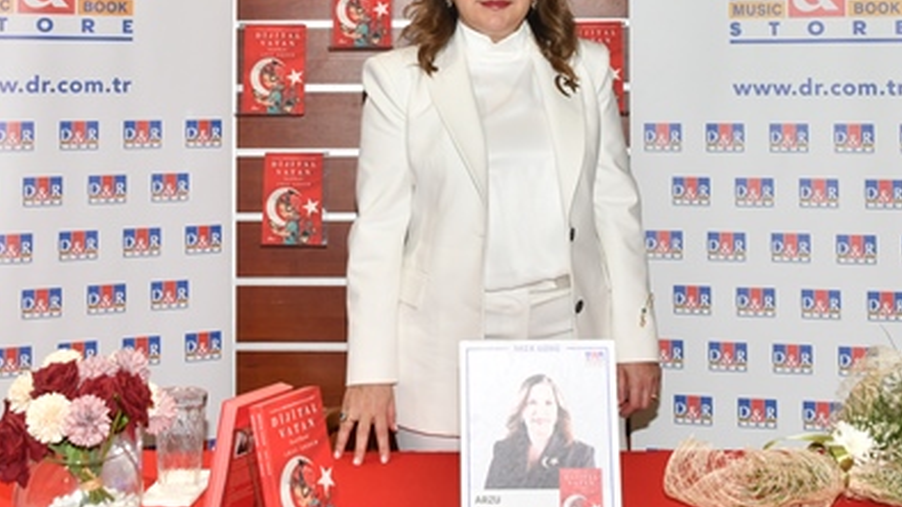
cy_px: -7
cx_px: 418
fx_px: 1363
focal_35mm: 57
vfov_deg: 20.4
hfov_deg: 36.6
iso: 640
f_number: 5.6
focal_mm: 28
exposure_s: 1/200
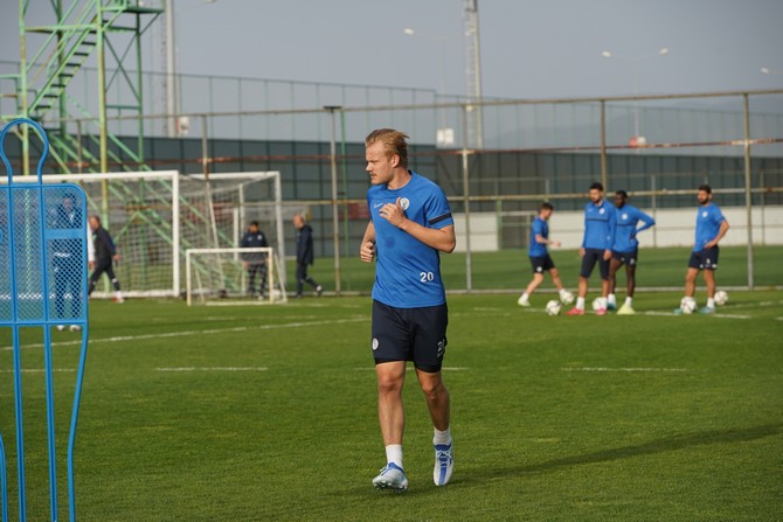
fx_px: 3481
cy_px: 261
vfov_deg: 8.6
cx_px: 392
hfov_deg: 12.8
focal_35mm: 160
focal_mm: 160
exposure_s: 1/1600
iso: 500
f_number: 5.6
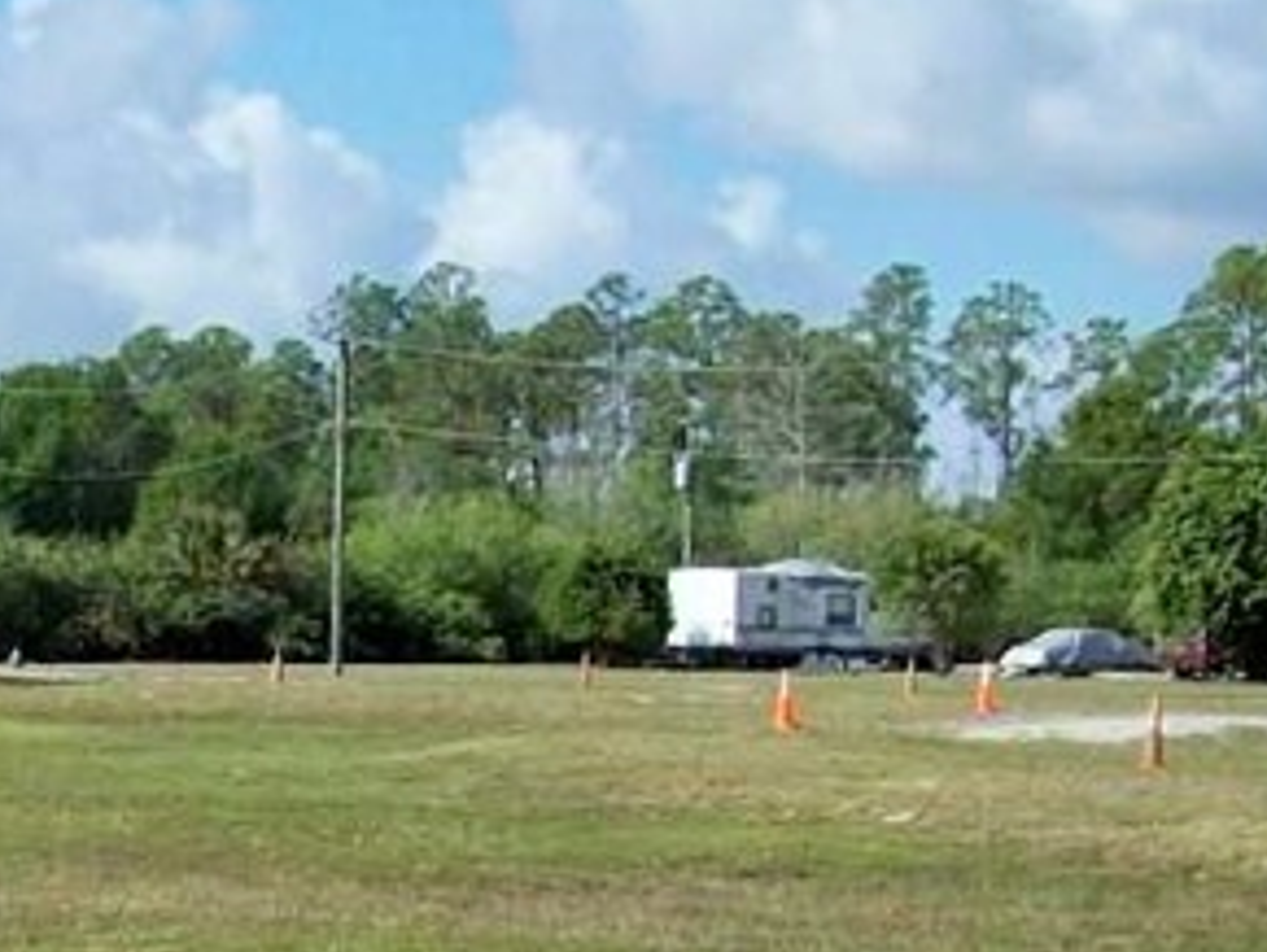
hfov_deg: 14.4
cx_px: -651
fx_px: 4652
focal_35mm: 127
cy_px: 1240
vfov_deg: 11.4
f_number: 4.8
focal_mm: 6
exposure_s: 1/602
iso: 80
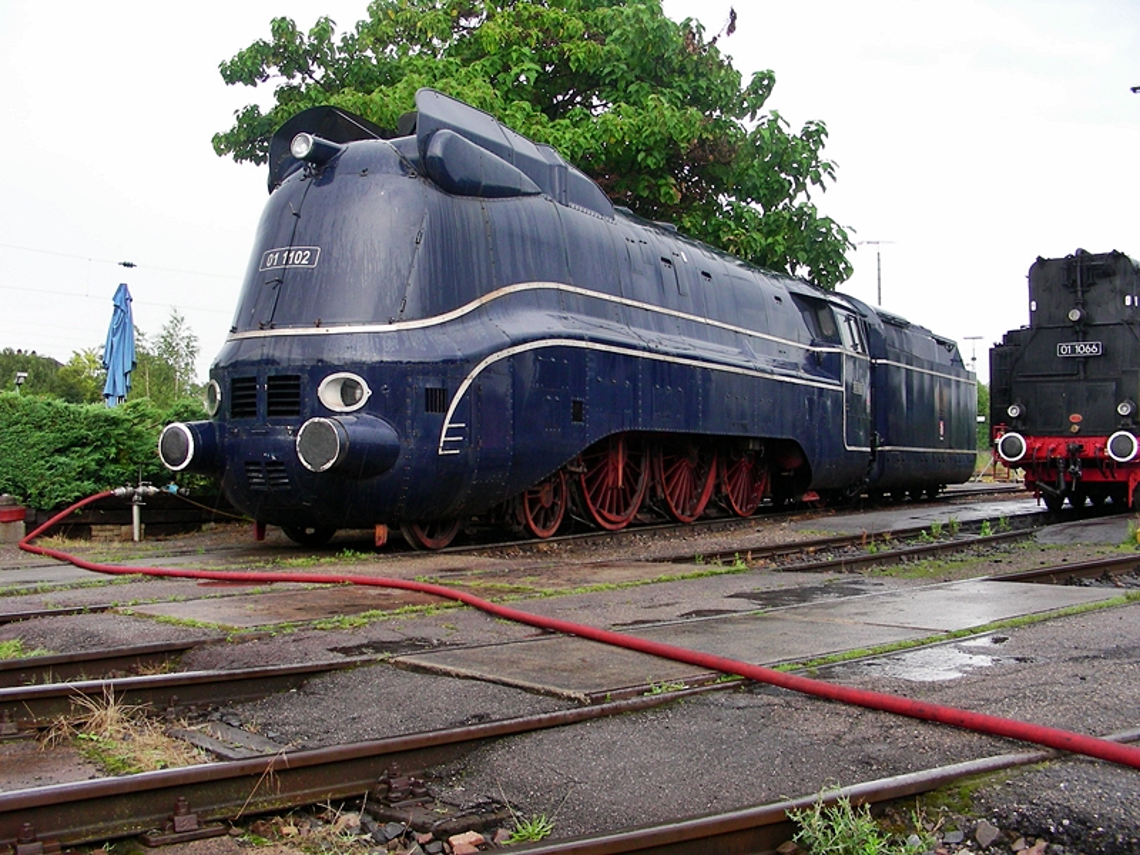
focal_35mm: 38
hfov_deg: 49.0
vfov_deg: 37.7
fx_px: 1251
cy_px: 428
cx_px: 570
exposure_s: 1/95.3
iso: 50
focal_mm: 6.3
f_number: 4
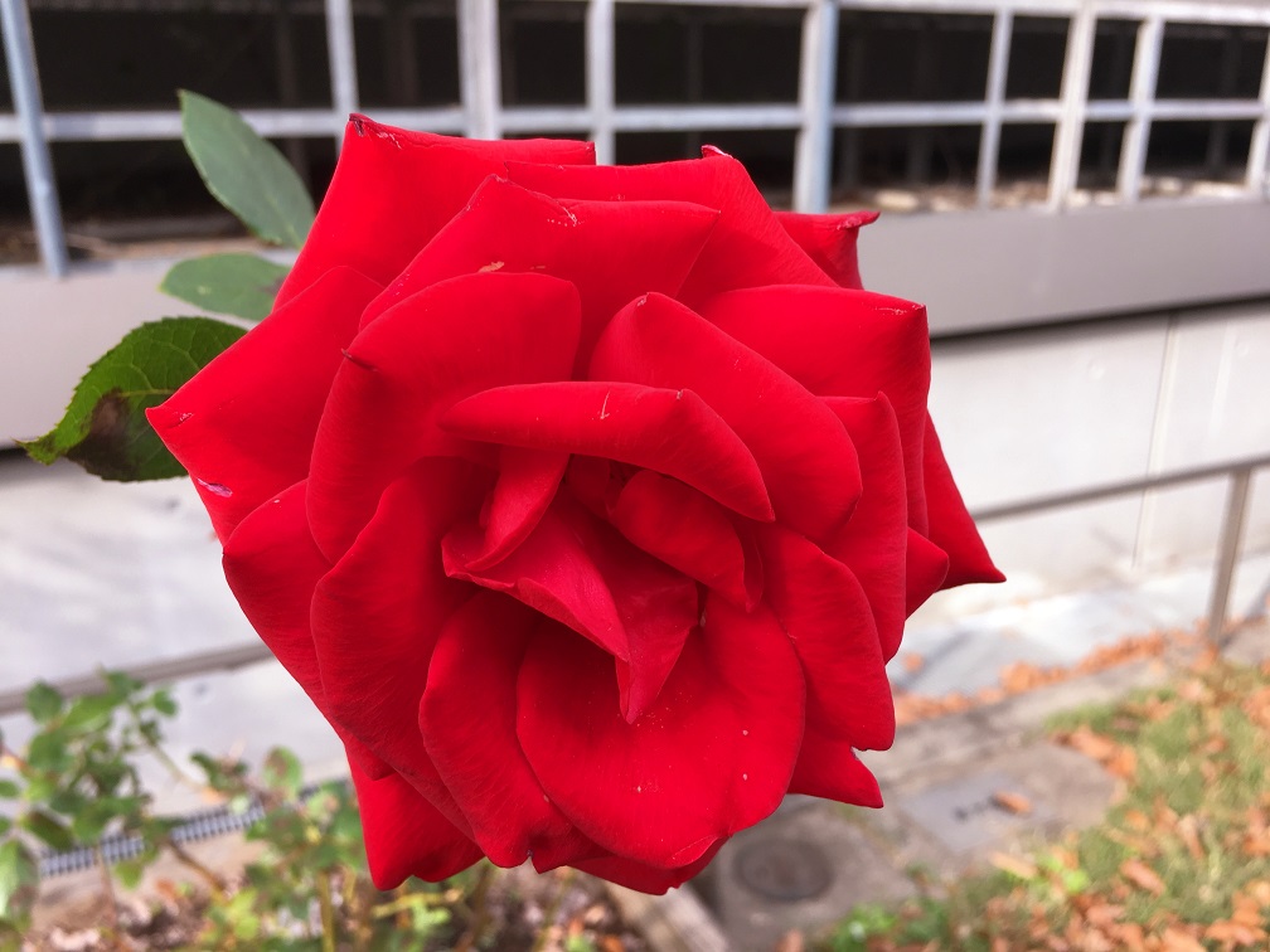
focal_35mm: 29
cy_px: 476
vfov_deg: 48.2
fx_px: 1064
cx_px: 635
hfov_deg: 61.7
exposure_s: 1/158
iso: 25
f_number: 2.2
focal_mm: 4.15
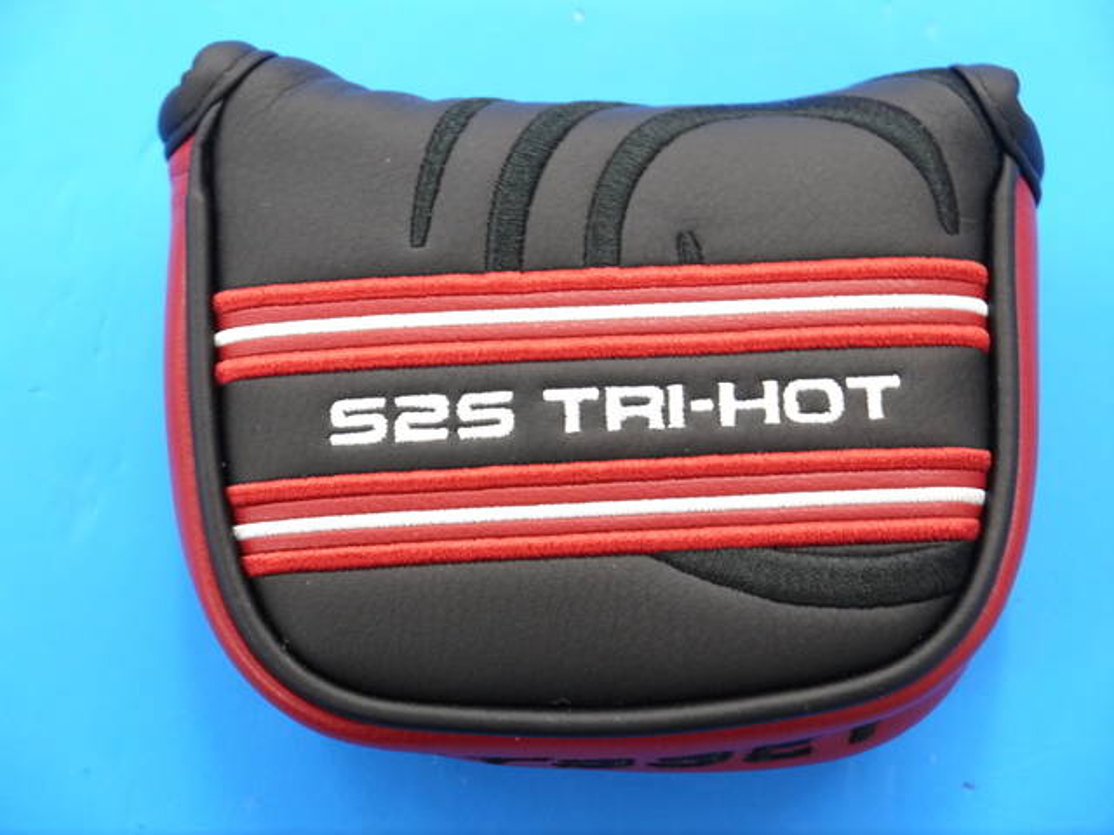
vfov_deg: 17.6
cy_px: 418
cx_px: 557
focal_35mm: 84
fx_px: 2703
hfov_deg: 23.3
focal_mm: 42
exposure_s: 1/40
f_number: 5.6
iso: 800
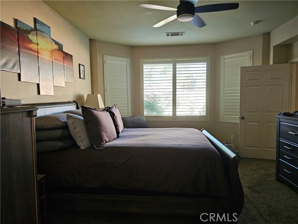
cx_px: 149
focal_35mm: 23
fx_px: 198
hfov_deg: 73.9
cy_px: 112
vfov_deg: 58.9
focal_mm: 6.3
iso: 800
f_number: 1.7
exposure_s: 1/170
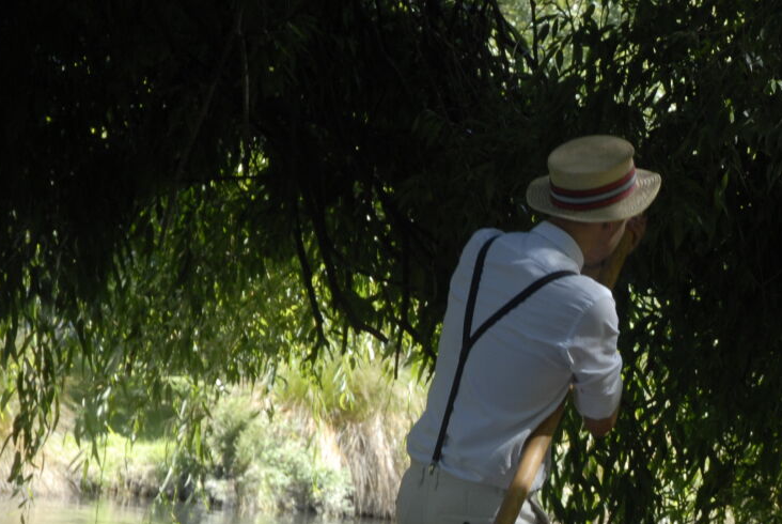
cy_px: 519
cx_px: 890
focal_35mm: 173
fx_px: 3762
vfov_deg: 7.9
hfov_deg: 11.7
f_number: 5
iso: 200
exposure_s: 1/100
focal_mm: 48
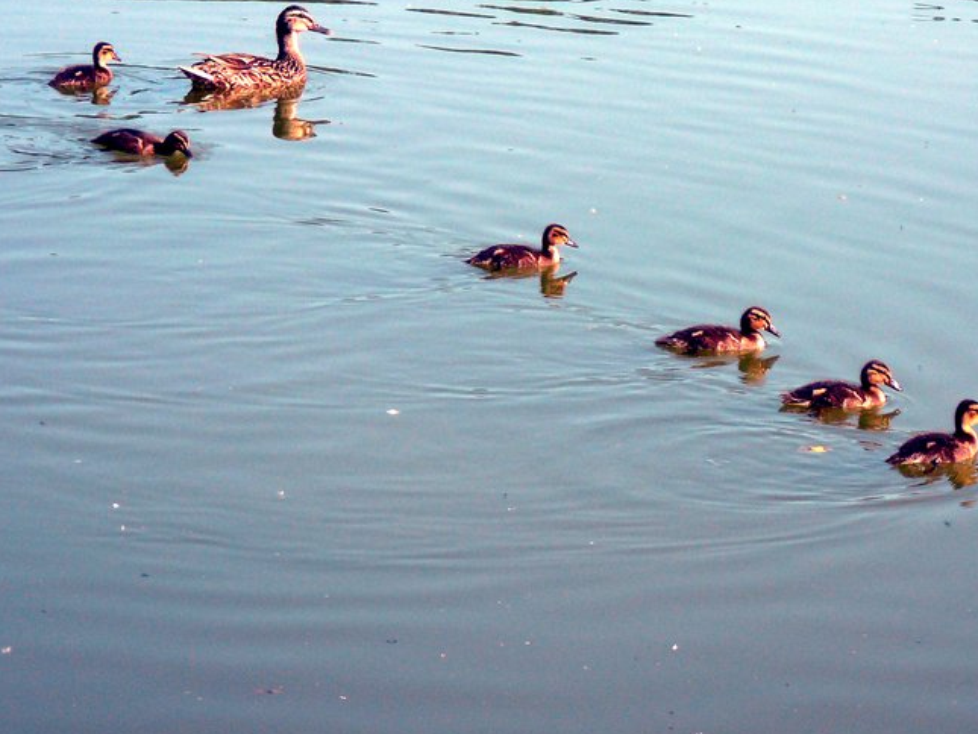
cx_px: 593
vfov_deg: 8.7
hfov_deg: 11.6
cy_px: 300
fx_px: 4804
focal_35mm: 170
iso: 100
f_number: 4
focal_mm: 20.4
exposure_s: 1/640
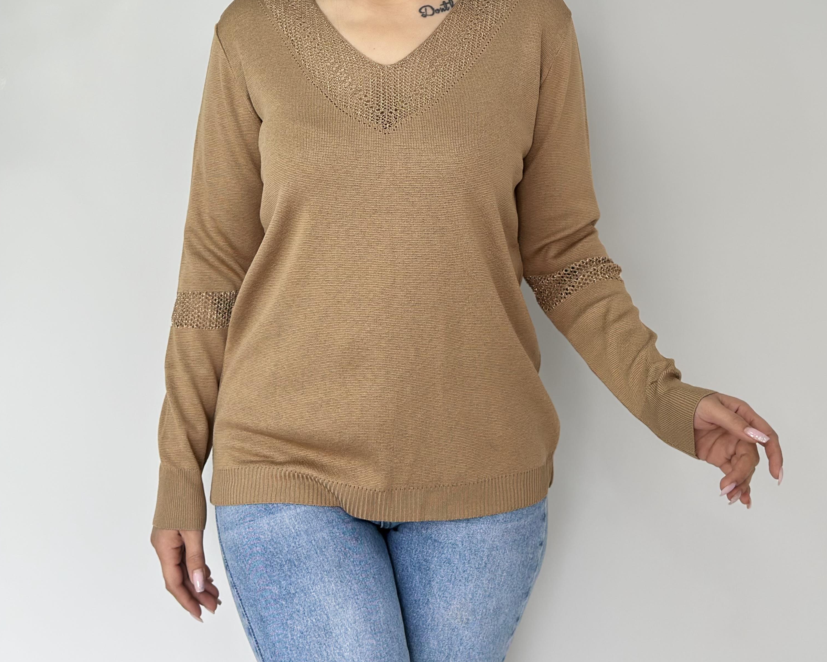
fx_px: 1542
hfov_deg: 30.0
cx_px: 414
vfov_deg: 23.8
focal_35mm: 63
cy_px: 121
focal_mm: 6.86
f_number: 1.78
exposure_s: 1/121
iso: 100
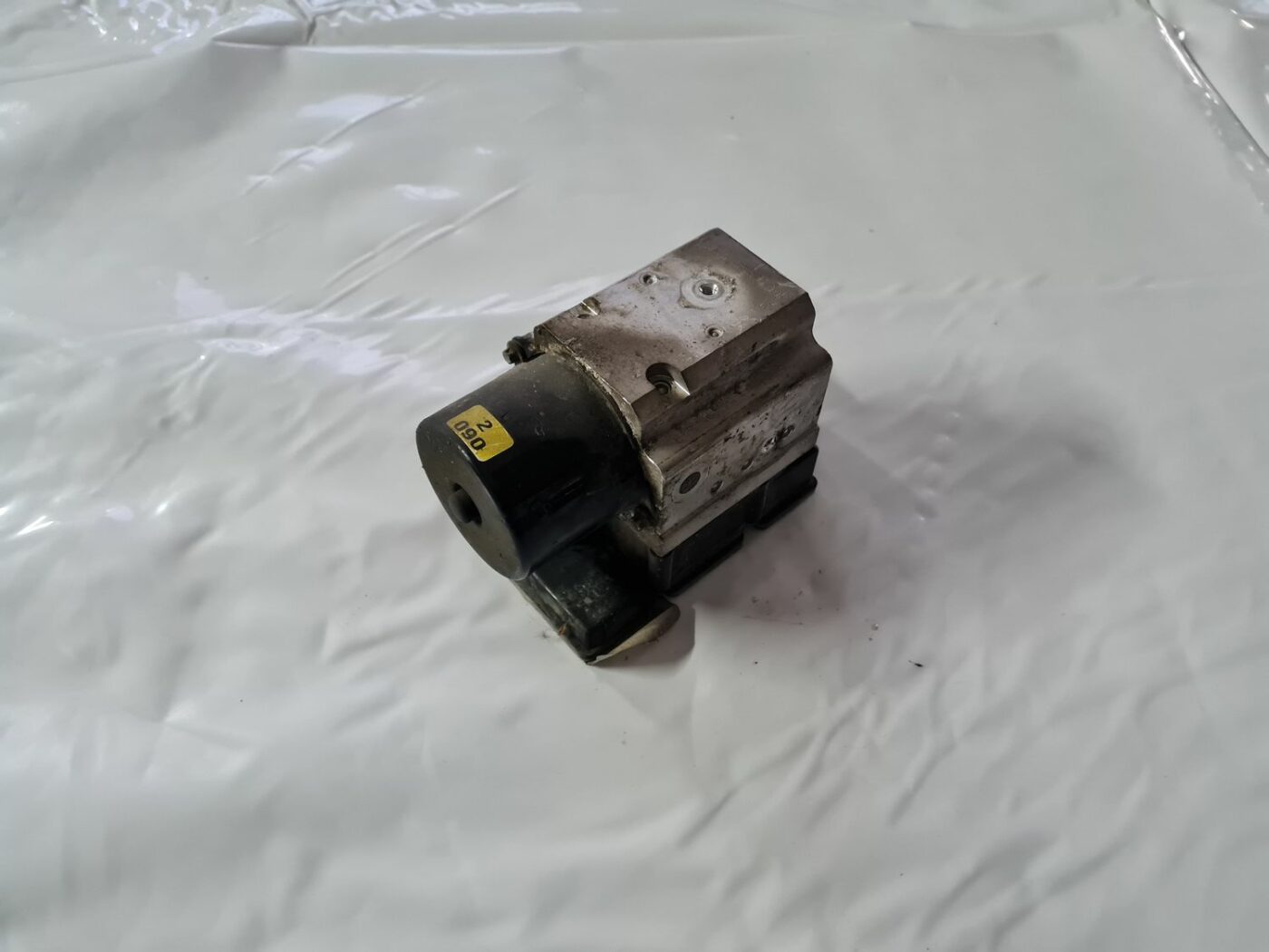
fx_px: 953
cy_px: 476
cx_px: 634
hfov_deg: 67.3
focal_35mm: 26
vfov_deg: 53.1
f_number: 1.8
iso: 800
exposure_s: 1/50
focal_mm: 5.4
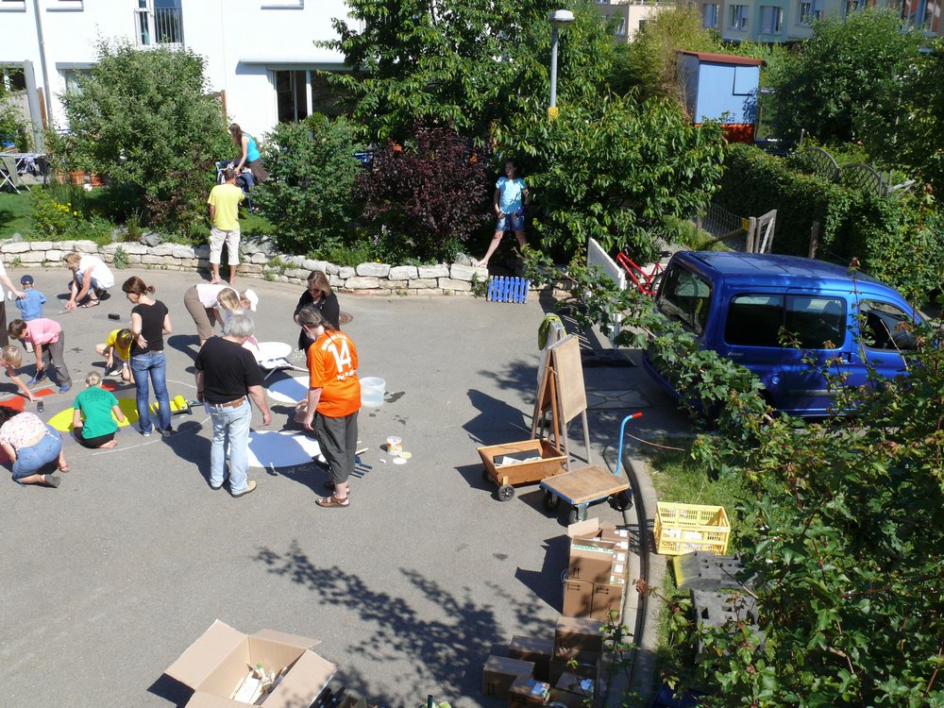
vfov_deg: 40.7
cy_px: 354
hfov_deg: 52.6
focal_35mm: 35
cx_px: 472
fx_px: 954
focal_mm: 7.4
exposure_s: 1/320
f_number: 5.6
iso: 100
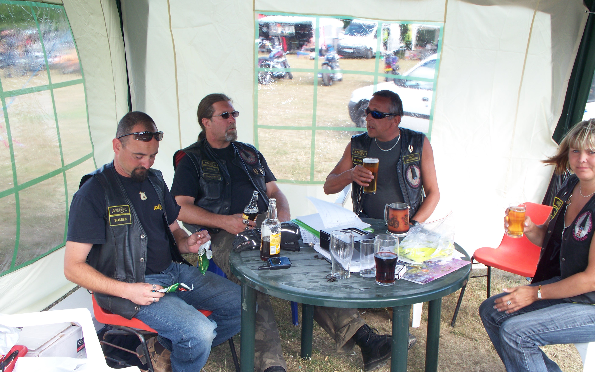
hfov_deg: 50.4
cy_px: 214
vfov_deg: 32.7
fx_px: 632
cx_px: 299
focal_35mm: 39
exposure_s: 1/100
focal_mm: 7.54
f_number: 2.8
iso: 64
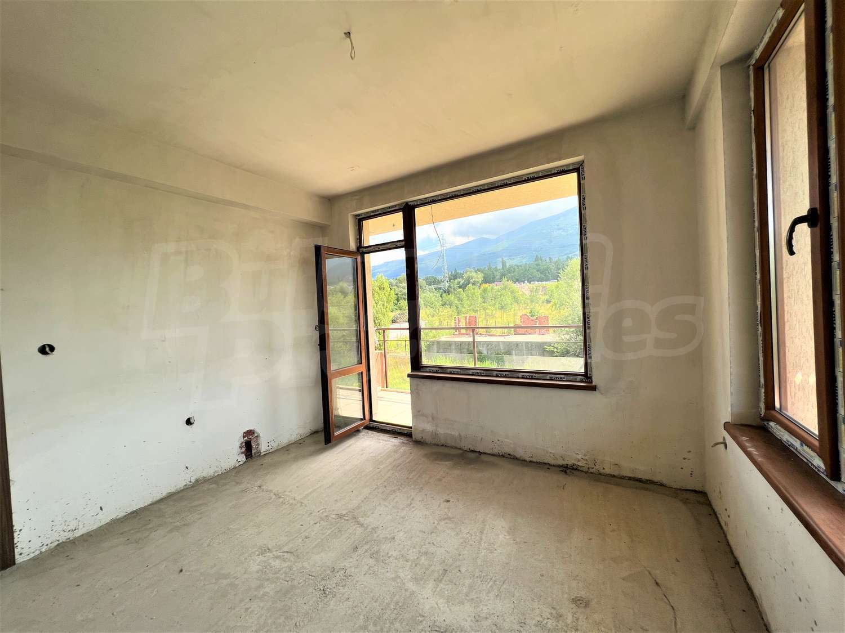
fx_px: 317
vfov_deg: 89.9
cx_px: 422
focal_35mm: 13
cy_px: 316
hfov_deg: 106.2
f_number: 1.8
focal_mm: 1.57
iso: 32
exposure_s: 1/407
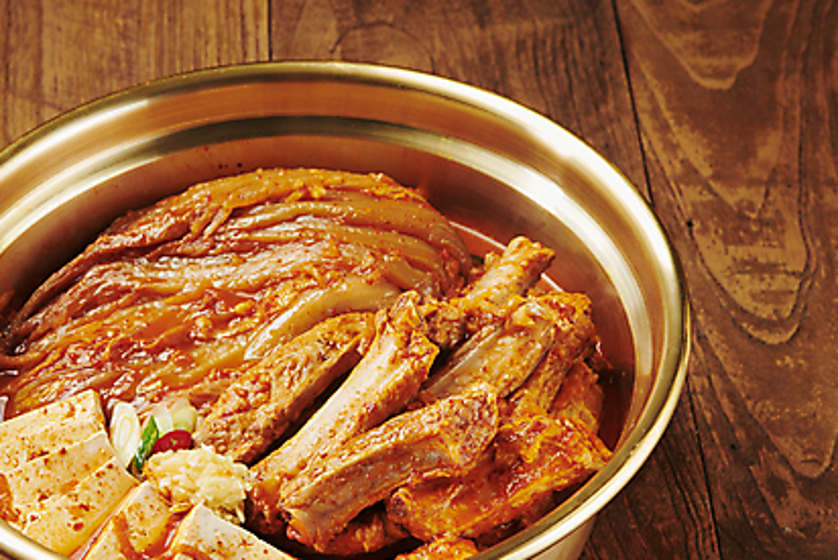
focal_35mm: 102
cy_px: 365
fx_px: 2375
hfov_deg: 19.9
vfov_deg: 13.4
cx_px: 283
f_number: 11
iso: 31
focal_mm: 70
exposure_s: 1/125
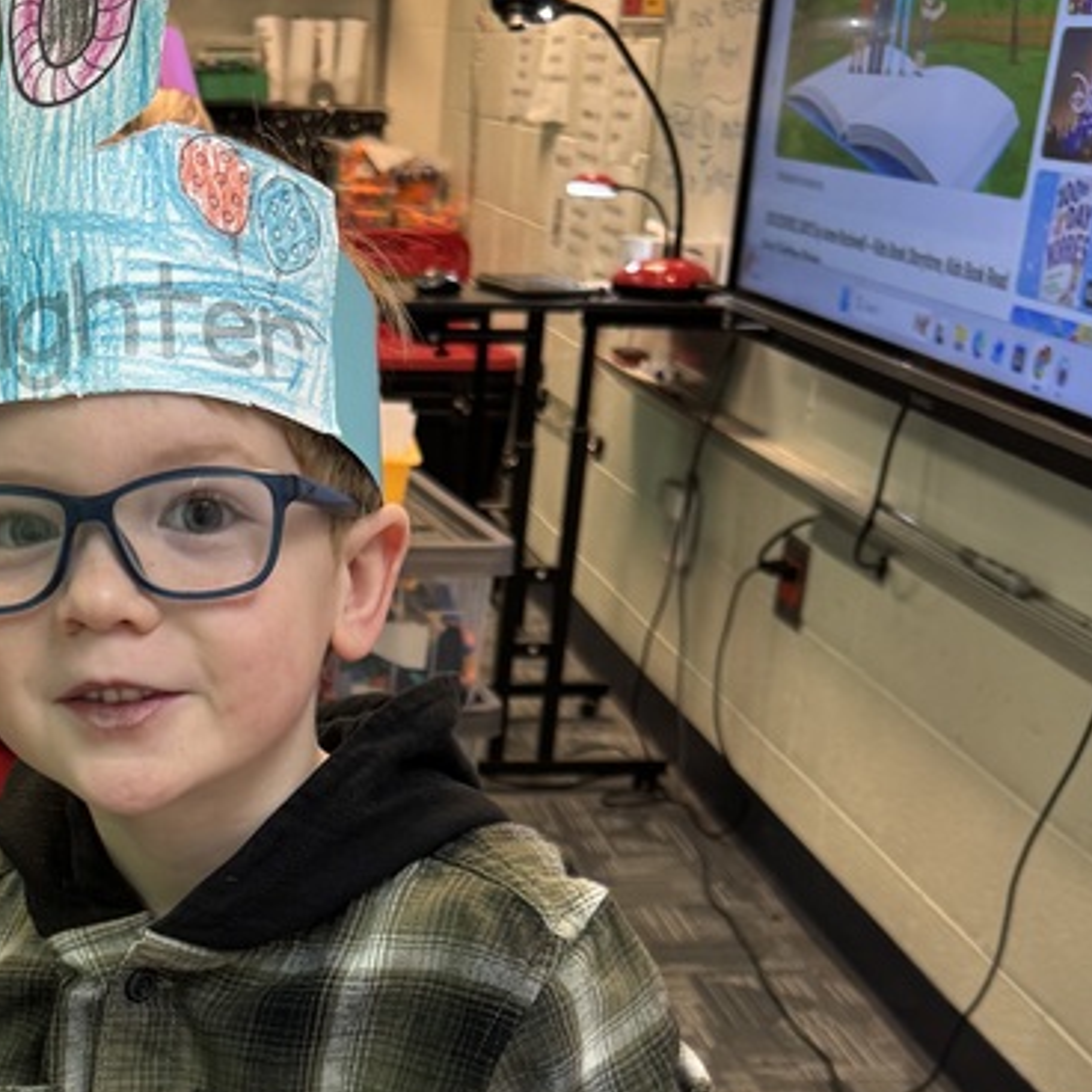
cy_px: 1178
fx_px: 2106
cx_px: 190
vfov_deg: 26.9
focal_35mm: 59
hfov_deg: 28.3
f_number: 1.78
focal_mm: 6.76
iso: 125
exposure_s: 1/60
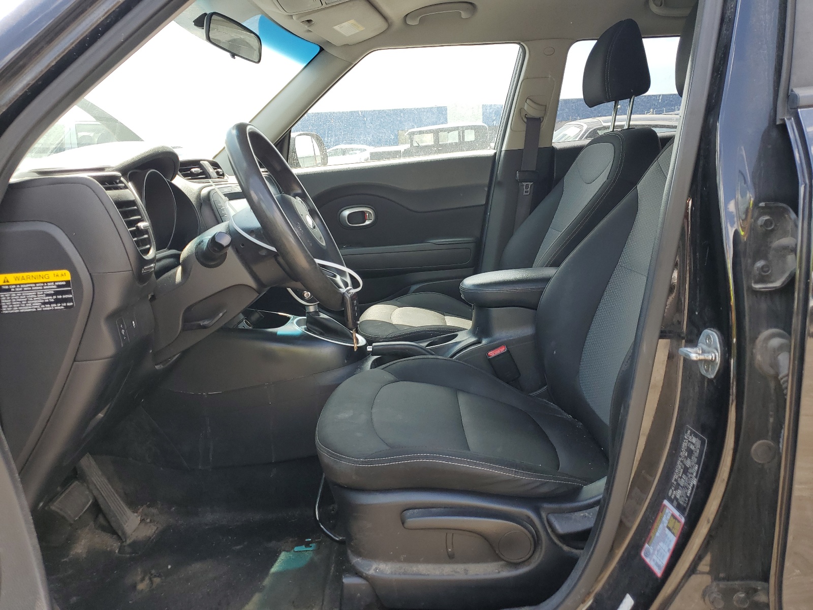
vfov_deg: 53.1
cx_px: 406
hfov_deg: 67.3
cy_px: 305
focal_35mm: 26
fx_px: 611
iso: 50
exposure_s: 1/417
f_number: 1.5
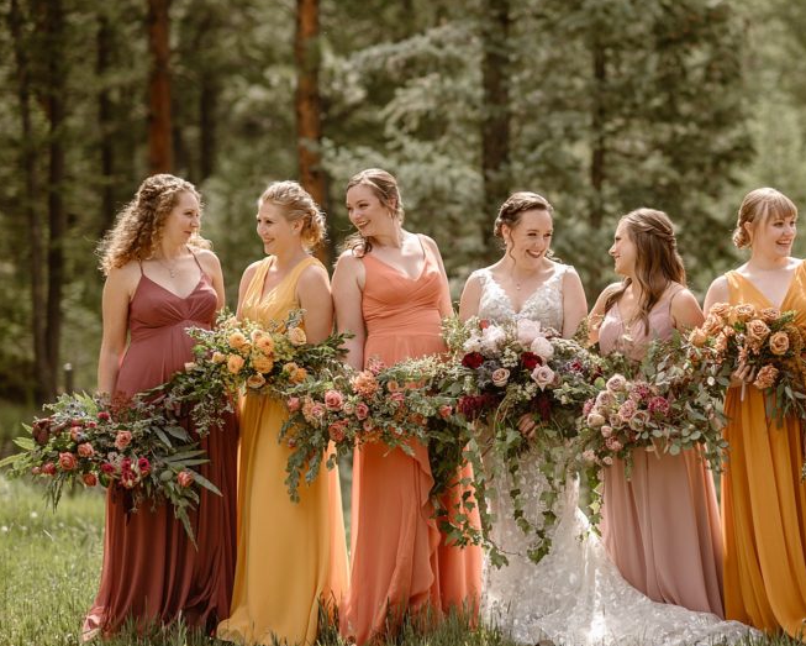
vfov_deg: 12.3
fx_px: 2983
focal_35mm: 125
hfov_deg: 15.3
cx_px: 585
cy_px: 275
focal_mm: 85
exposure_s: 1/4000
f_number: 2
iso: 200
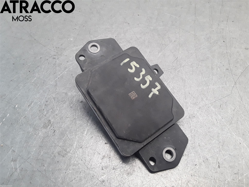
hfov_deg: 63.4
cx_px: 124
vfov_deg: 49.7
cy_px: 94
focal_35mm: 28
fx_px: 201
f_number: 1.9
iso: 80
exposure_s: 1/100
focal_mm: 2.91
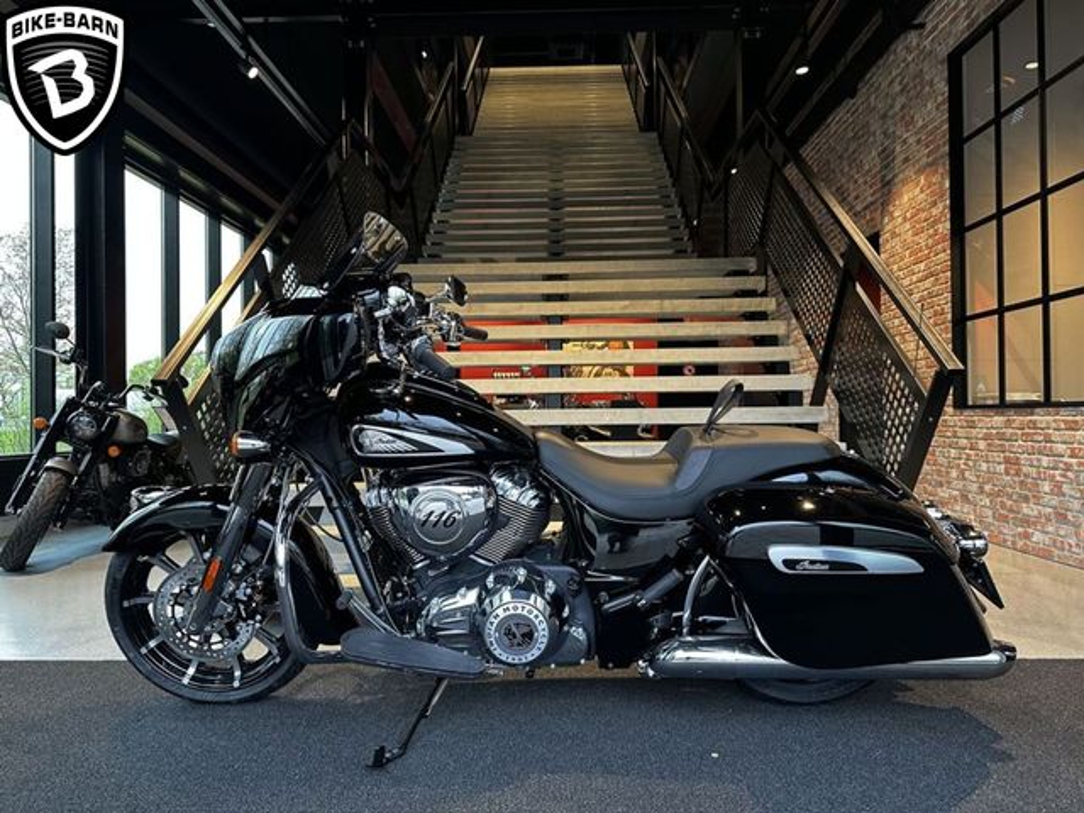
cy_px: 406
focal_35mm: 24
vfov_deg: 56.8
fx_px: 752
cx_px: 542
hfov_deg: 71.6
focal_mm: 6.86
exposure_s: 1/83
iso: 250
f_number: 1.78
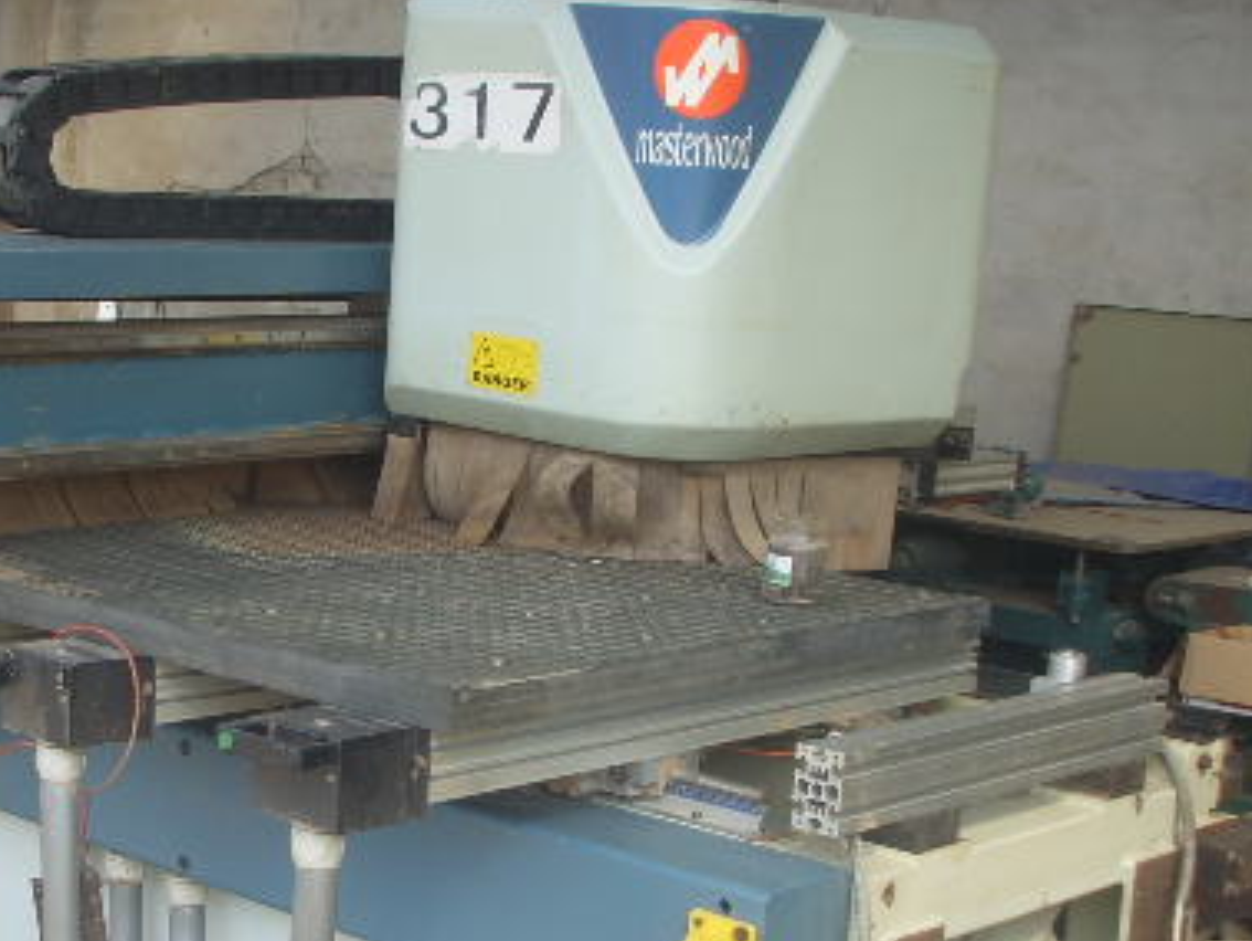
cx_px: 315
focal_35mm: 66
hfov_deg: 28.9
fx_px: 2389
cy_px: 702
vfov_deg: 22.1
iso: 50
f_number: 3.5
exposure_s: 1/180
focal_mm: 6.6
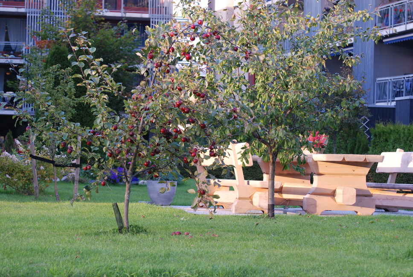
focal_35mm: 129
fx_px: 1482
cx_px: 206
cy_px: 138
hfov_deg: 15.9
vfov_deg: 10.7
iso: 400
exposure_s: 1/100
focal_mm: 86
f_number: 4.8
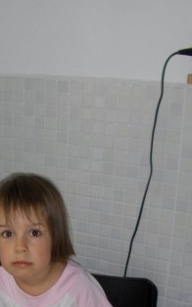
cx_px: 25
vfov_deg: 28.0
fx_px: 595
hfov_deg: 18.1
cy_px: 273
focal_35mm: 71
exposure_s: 1/60
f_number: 2.6
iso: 100
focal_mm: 5.8
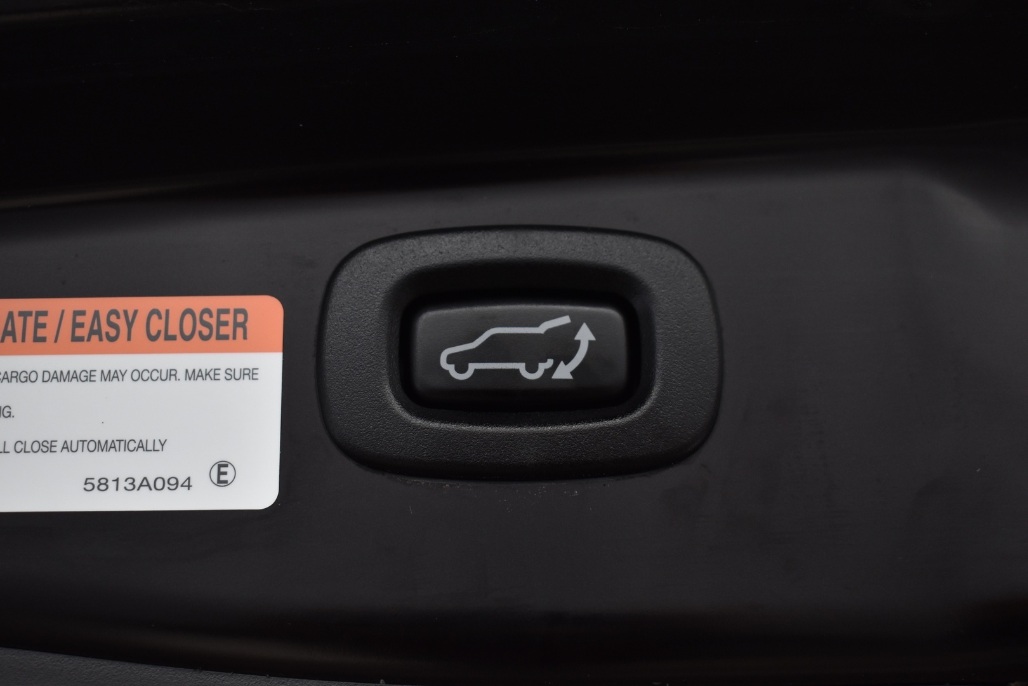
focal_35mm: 52
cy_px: 343
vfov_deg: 25.8
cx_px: 514
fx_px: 1499
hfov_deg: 37.9
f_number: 4.5
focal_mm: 35
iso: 640
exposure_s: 1/60
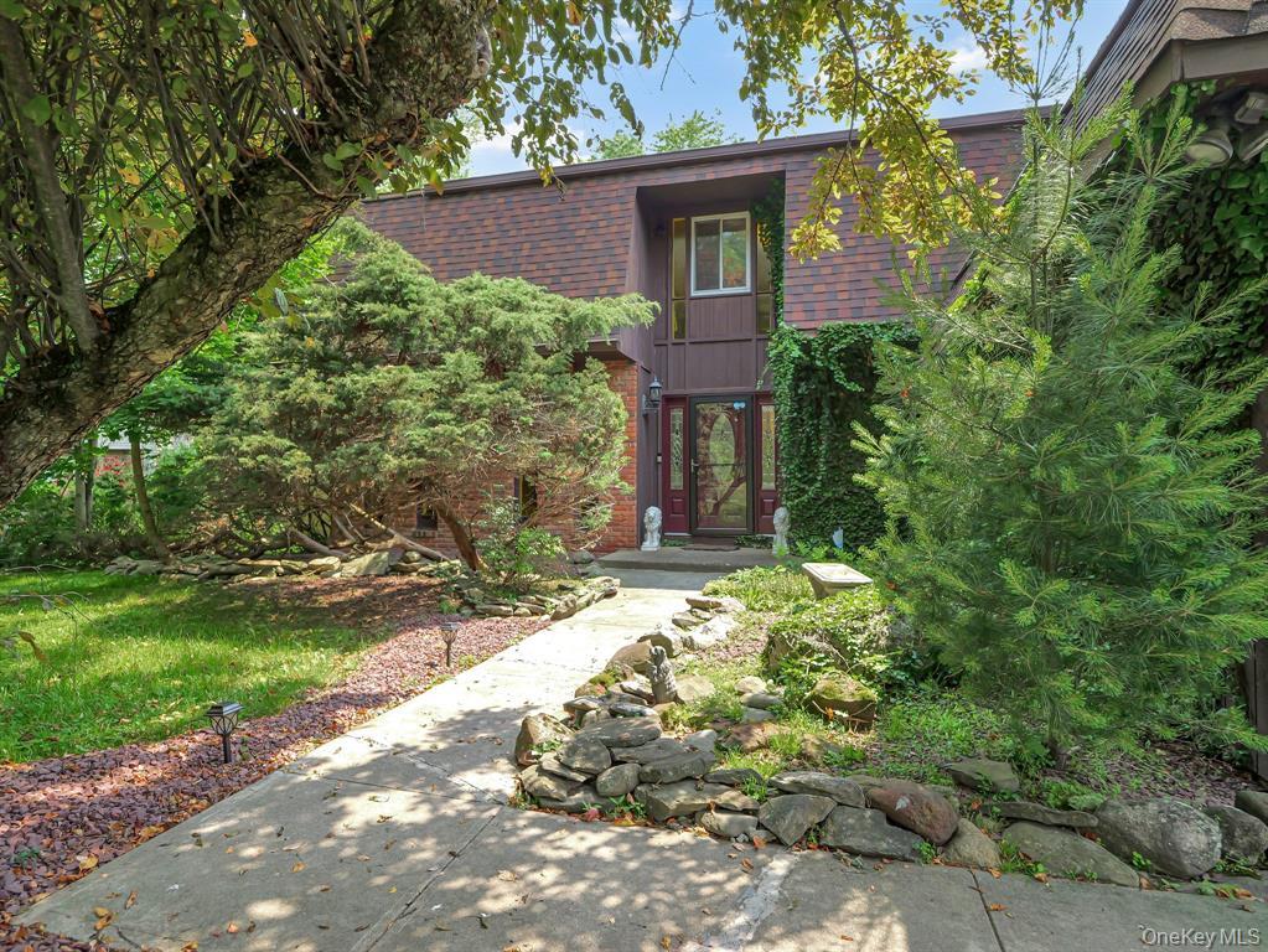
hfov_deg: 87.7
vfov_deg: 71.6
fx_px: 660
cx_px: 634
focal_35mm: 18
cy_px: 476
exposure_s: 1/400
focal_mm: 9
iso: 200
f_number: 2.8
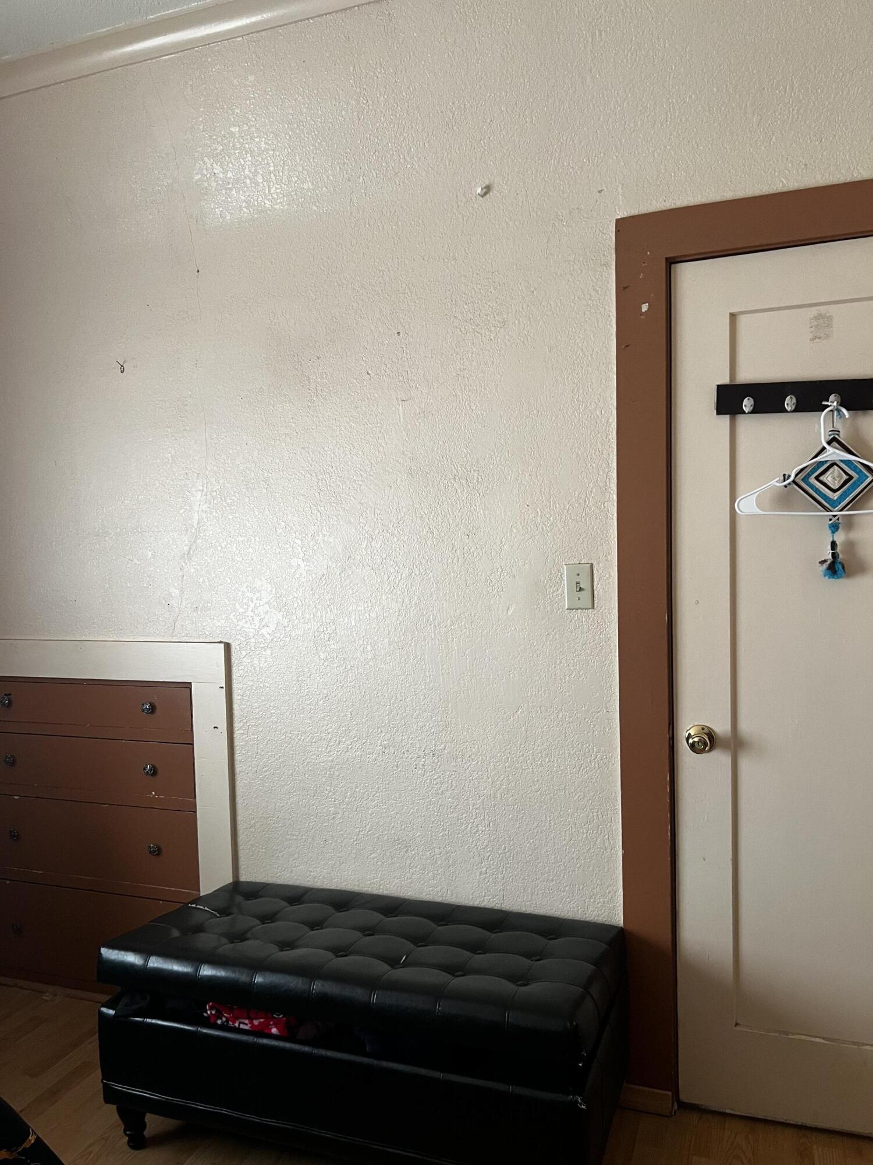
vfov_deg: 67.3
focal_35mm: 26
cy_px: 582
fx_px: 874
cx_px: 436
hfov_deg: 53.1
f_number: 1.5
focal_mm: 5.7
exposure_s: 1/60
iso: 200
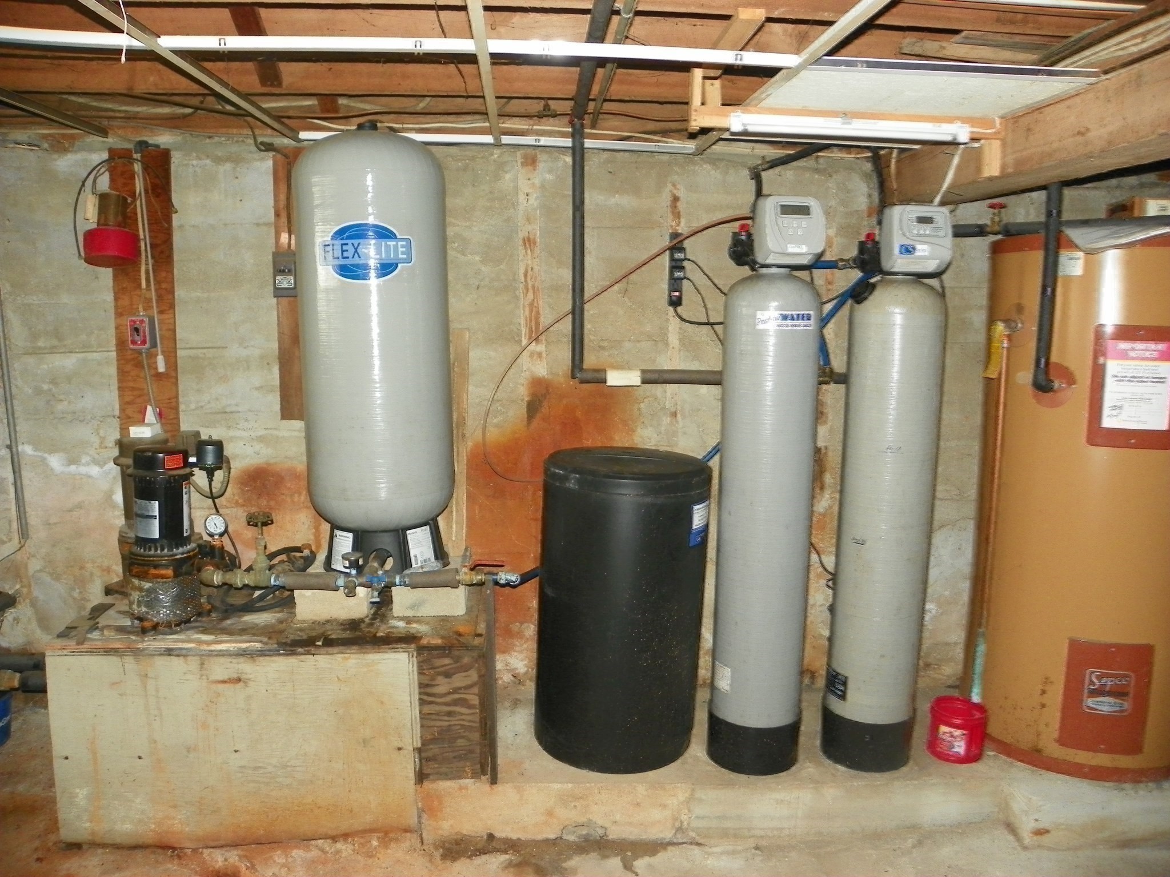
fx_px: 879
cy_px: 438
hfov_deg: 67.3
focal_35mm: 26
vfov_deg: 53.1
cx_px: 585
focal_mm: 4.6
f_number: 2.8
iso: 200
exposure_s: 1/30
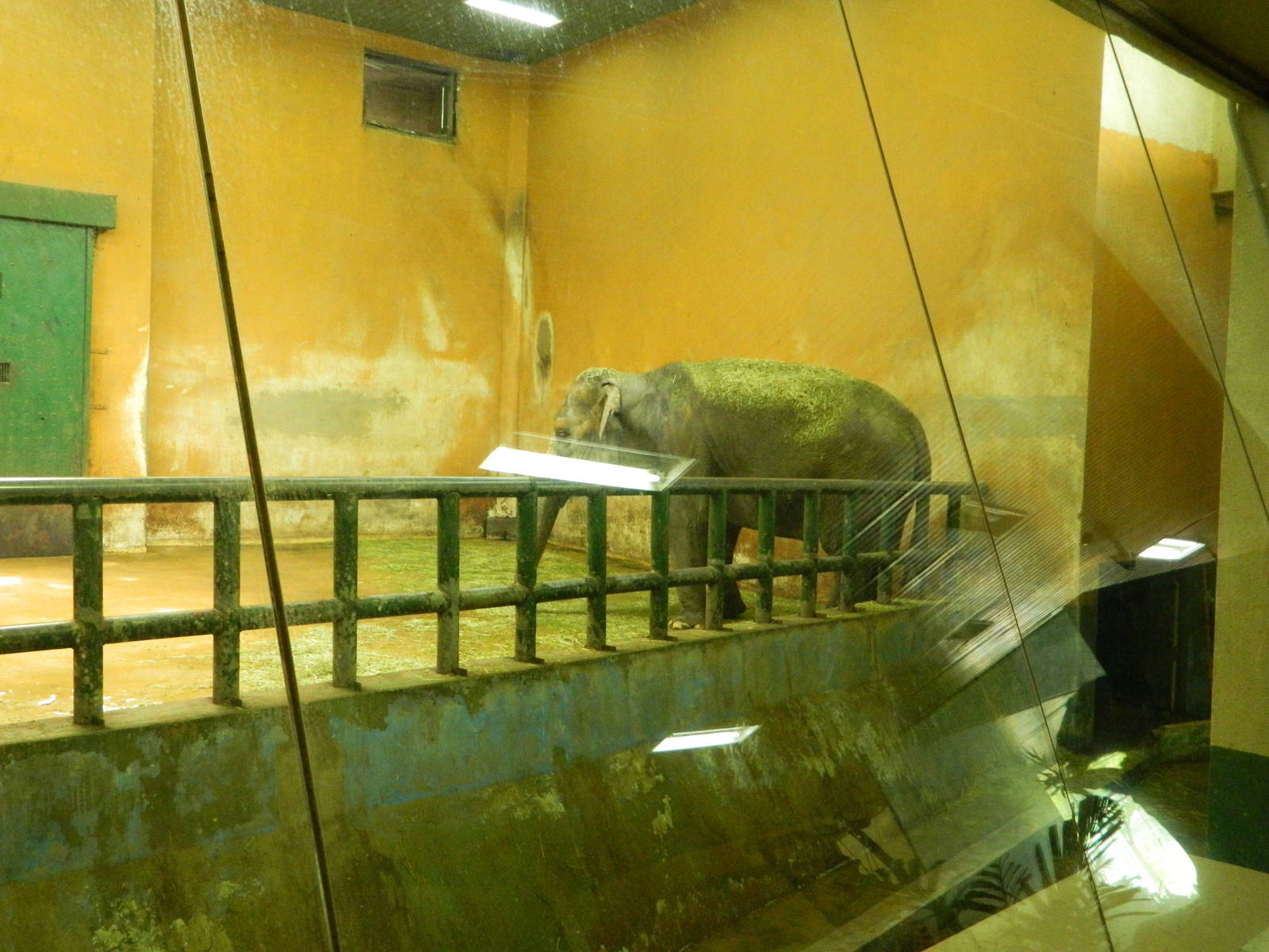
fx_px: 1283
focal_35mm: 35
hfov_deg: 52.6
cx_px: 634
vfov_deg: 40.7
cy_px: 476
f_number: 3.3
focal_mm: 6.2
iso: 400
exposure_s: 1/25
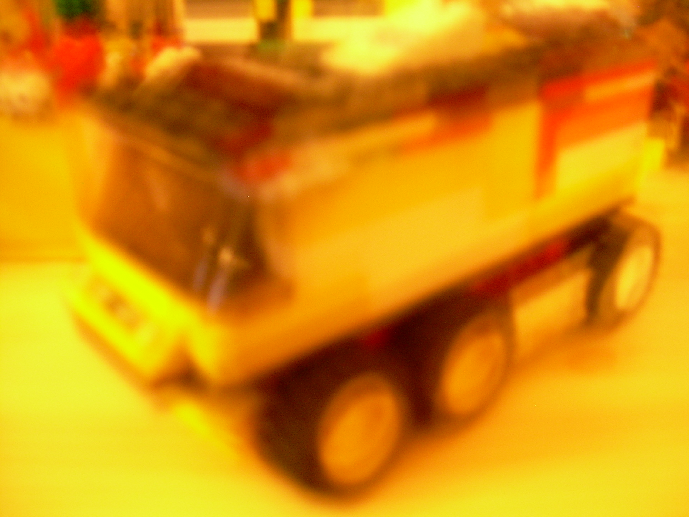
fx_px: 756
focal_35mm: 38
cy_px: 258
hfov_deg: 49.0
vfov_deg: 37.7
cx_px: 344
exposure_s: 2
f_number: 2.8
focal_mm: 6.3
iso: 200
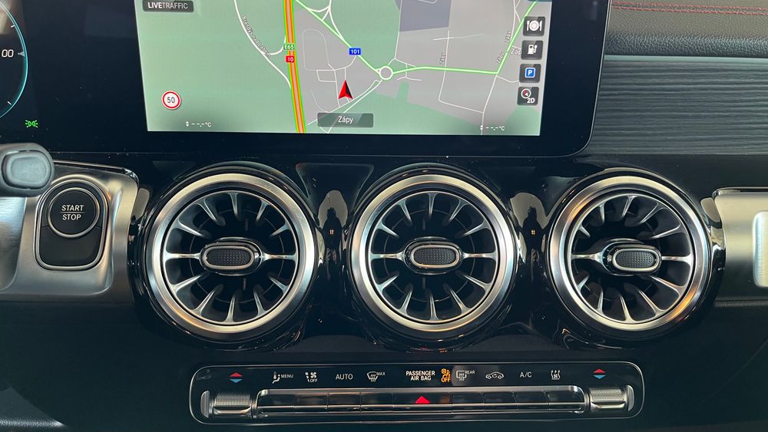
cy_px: 190
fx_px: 591
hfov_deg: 66.1
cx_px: 387
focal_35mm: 29
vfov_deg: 40.1
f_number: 1.6
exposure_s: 1/77
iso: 125
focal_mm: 5.1
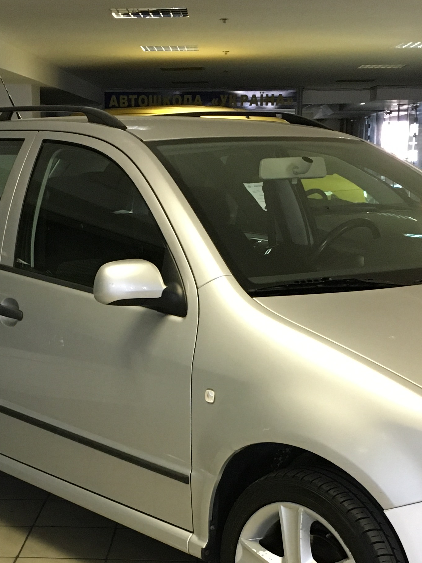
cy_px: 426
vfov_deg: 29.8
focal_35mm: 64
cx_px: 159
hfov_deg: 22.9
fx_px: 1040
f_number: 2.2
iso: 200
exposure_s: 1/20
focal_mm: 4.15
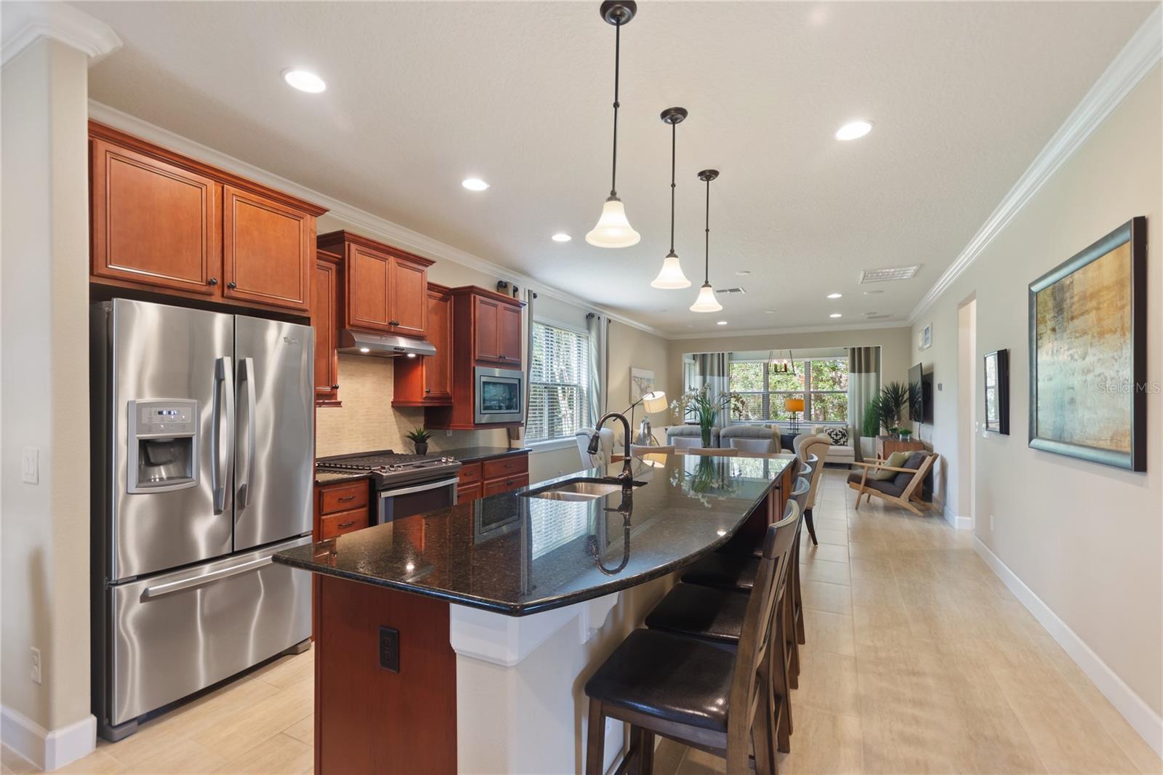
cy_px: 388
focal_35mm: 15
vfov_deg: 77.3
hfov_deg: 100.4
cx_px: 582
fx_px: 484
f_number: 4
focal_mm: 10
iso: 100
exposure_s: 1/3
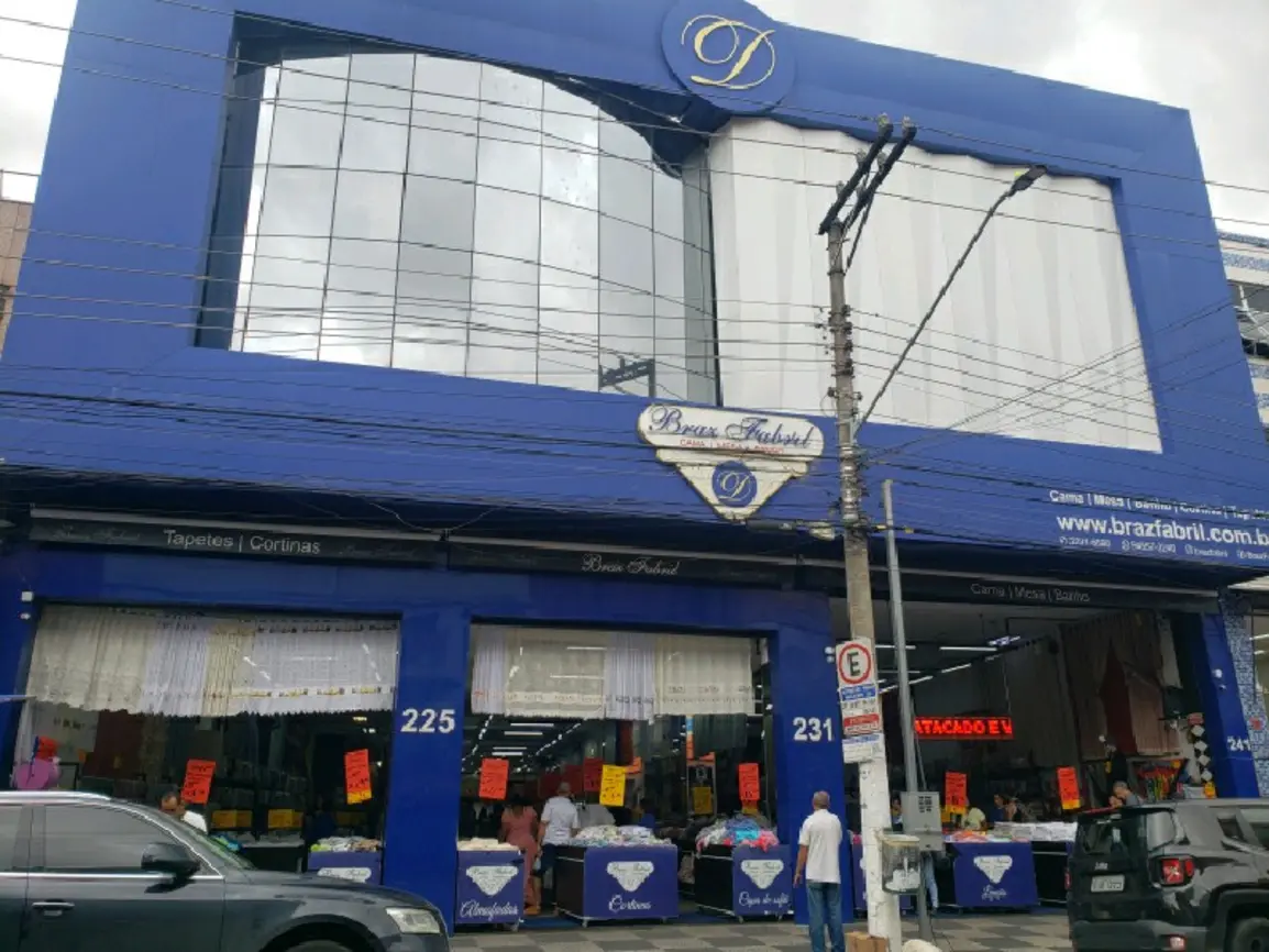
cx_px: 634
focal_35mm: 26
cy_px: 476
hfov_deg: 67.3
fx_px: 953
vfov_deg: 53.1
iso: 50
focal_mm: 4.3
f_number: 2.4
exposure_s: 1/370
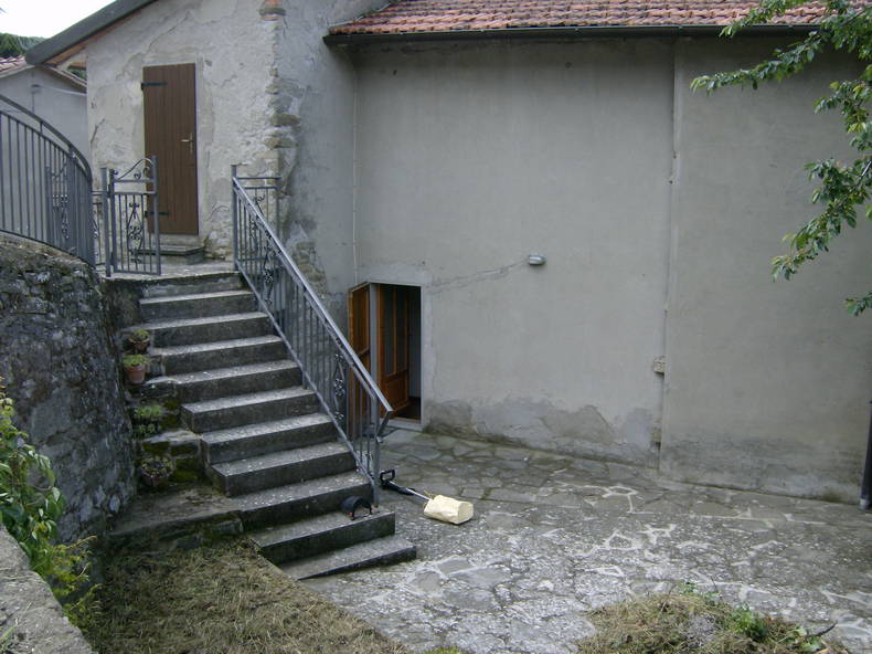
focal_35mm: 36
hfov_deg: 51.4
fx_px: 907
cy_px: 327
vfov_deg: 39.6
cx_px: 436
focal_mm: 6
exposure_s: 1/217
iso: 100
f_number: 4.7
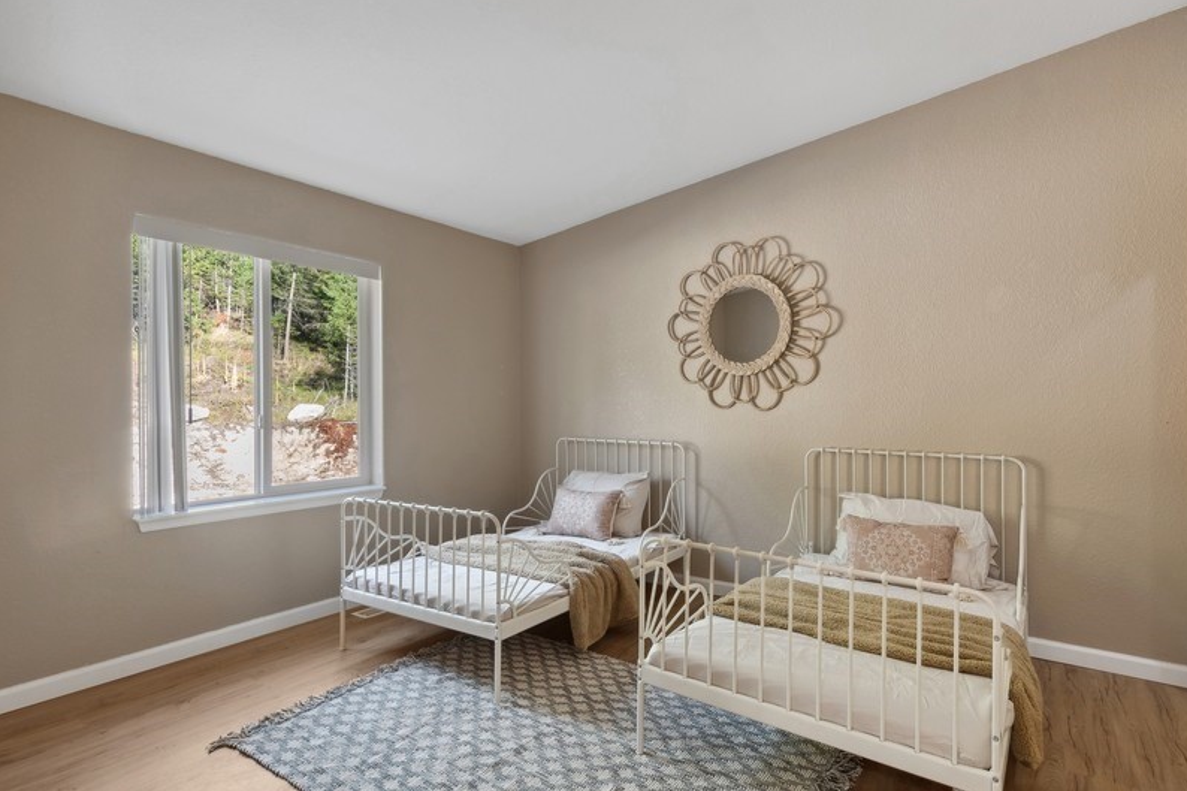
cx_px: 647
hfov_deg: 93.0
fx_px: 560
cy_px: 404
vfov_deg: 70.4
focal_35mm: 17
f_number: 6.3
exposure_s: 1/6
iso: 100
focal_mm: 10
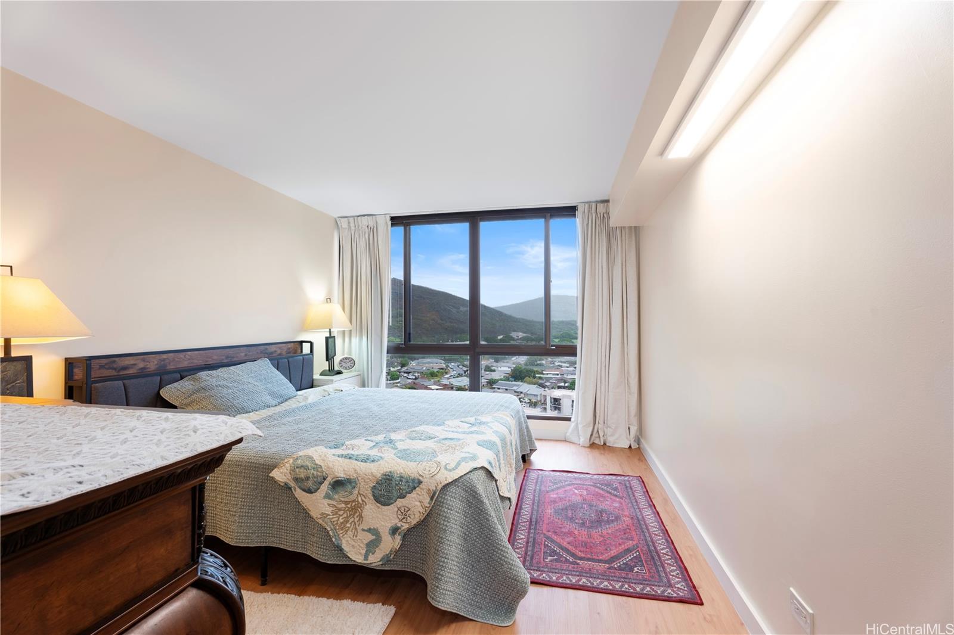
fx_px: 424
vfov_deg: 73.7
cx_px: 477
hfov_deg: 96.7
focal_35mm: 16
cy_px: 318
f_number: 9
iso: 100
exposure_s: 1/20
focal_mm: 16
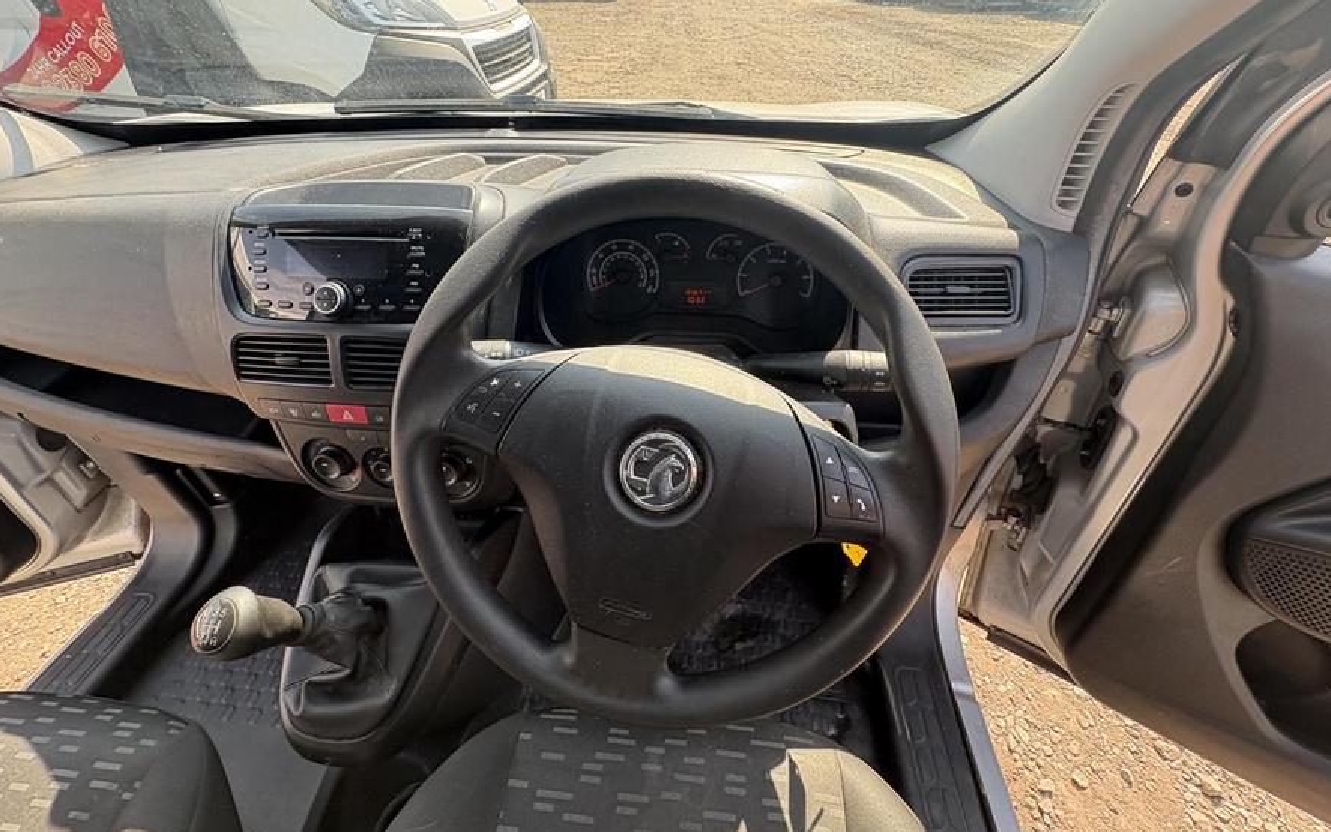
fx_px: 544
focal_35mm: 15
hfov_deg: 101.5
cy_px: 359
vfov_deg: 74.4
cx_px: 666
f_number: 2.2
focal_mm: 2.22
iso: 100
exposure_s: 1/134
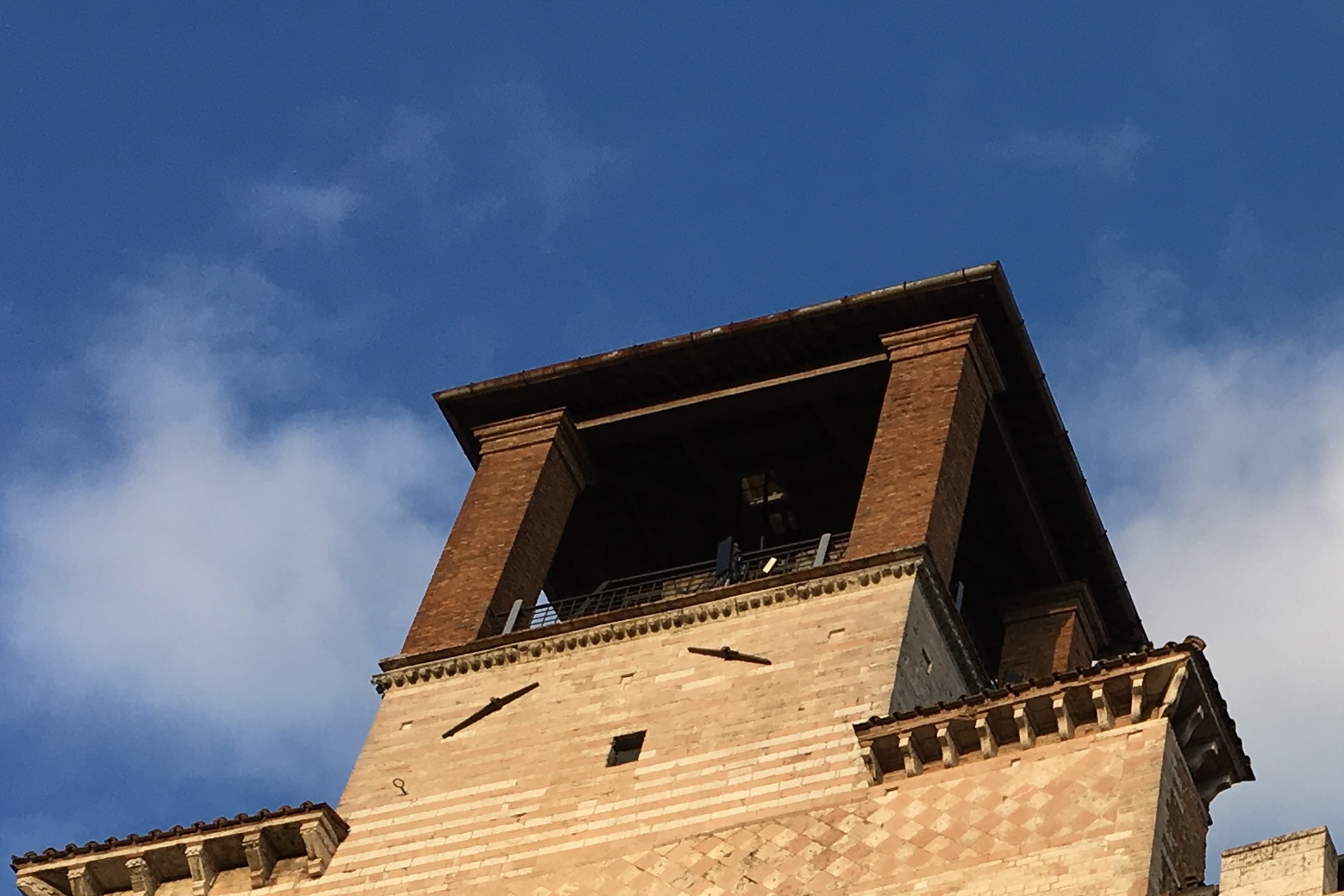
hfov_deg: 24.7
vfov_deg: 16.3
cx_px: 1361
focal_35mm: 78
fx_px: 2911
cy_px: 1259
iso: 25
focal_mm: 4.15
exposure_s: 1/739
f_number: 2.2
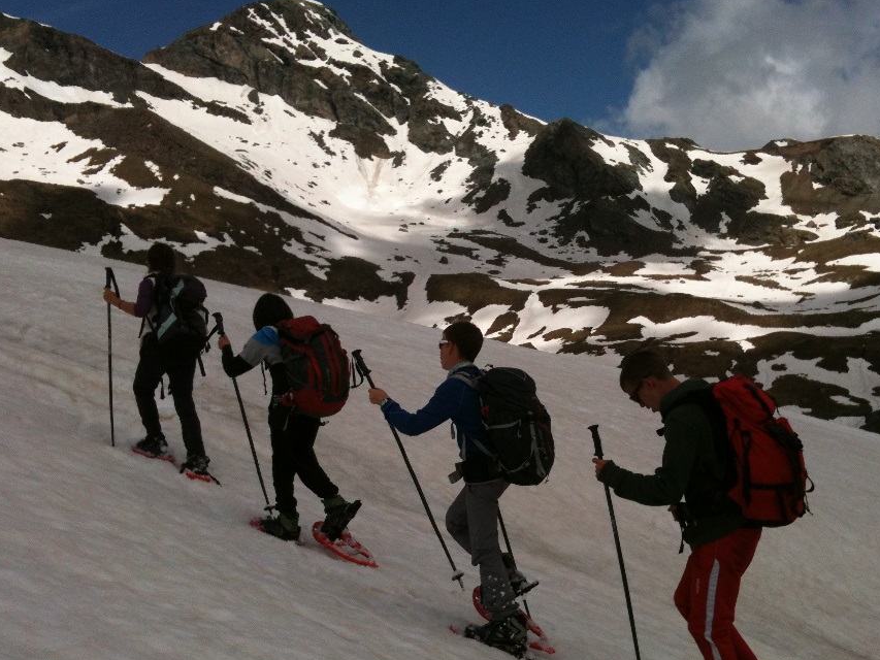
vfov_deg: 34.3
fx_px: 1068
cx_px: 506
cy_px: 357
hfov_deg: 44.7
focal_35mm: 42
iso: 64
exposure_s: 1/3712
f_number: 2.8
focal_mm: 3.85
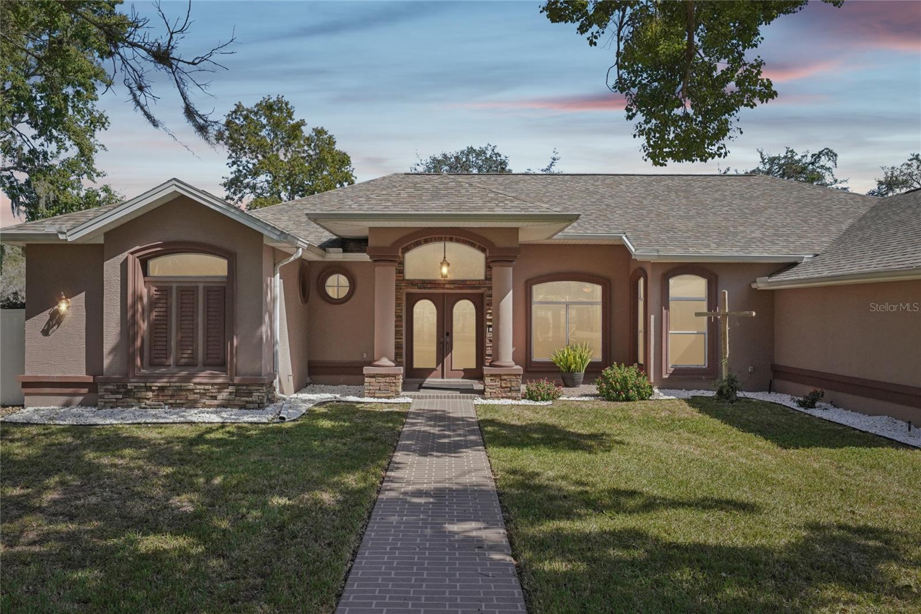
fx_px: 639
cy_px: 307
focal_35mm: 25
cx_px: 460
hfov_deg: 71.5
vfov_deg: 51.3
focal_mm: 17
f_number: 8
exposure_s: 1/1250
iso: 800
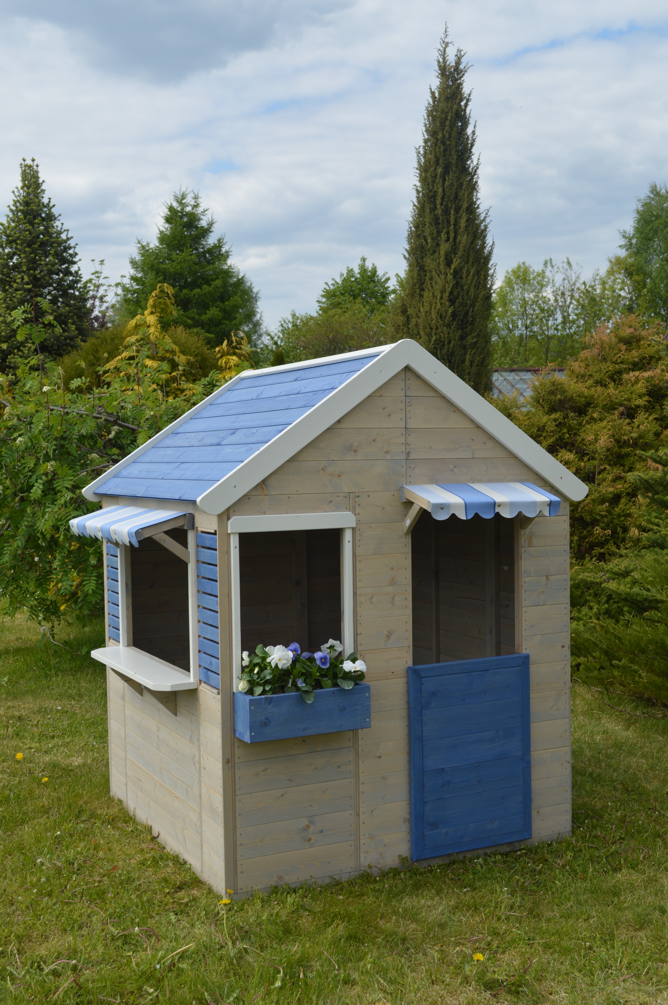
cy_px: 502
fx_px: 1087
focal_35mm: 39
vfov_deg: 49.6
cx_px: 334
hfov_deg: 34.1
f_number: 8
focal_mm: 26
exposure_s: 1/250
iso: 100
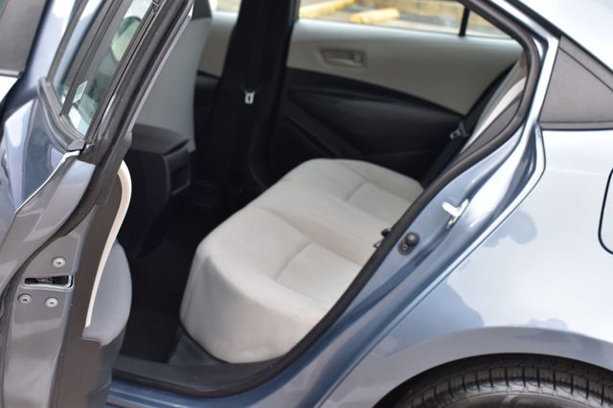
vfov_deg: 25.7
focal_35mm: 52
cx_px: 306
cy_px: 204
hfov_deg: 37.9
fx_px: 893
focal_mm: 35
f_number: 8
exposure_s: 1/80
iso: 400
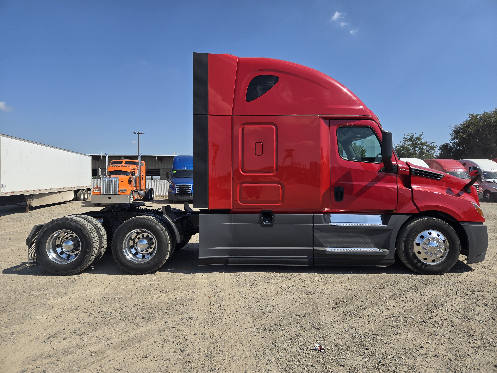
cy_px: 186
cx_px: 248
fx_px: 330
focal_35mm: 23
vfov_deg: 58.9
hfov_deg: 73.9
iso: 25
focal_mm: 5.4
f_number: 1.8
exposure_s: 1/2359
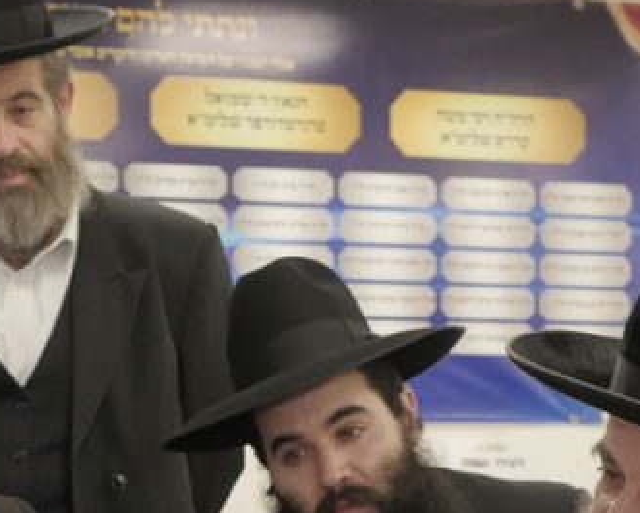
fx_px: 2501
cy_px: 743
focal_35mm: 132
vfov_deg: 11.3
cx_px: 275
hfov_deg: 14.6
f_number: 2.8
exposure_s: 1/160
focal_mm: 16
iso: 640
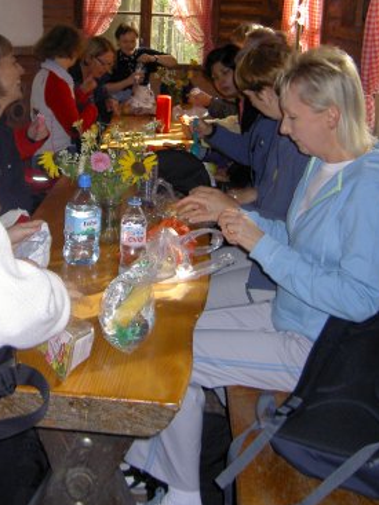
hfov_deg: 28.4
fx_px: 745
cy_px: 169
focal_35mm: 51
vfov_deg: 37.1
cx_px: 130
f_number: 2.8
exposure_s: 1/60
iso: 100
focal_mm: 5.6
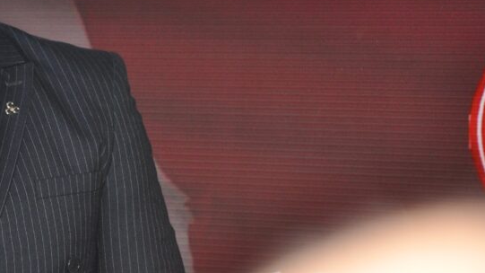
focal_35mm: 312
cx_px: 56
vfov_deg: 3.9
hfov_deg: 6.9
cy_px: 33
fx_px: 4011
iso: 800
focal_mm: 105
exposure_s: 1/60
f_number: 5.6
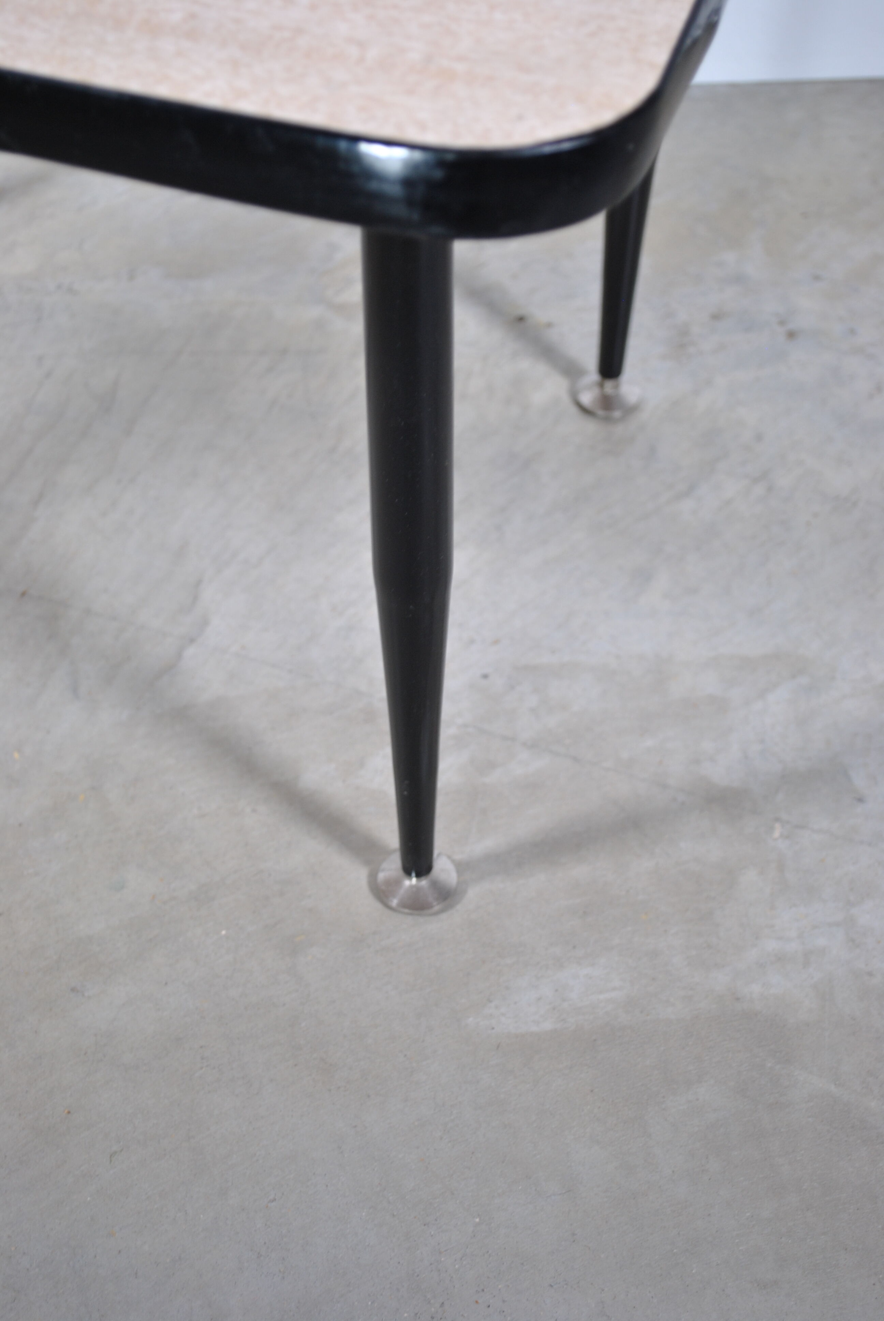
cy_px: 660
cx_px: 442
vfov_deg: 33.4
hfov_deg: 22.7
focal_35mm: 60
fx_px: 2204
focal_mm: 40
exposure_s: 1/20
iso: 200
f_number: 5.3
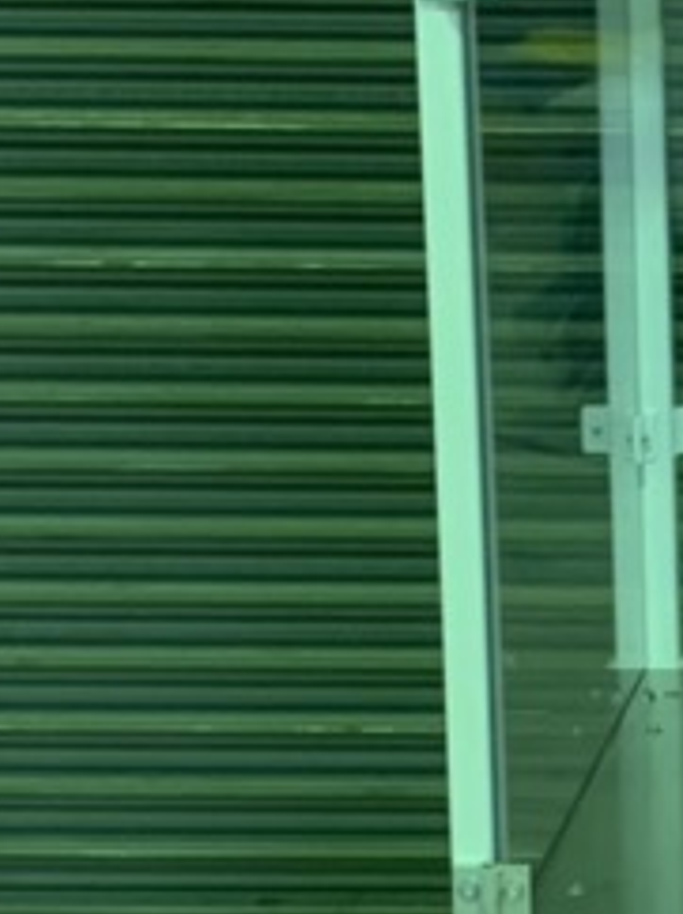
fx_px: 3400
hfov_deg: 10.9
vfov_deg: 15.3
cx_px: 1094
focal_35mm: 129
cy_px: 589
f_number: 1.8
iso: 250
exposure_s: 1/60
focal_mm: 4.25
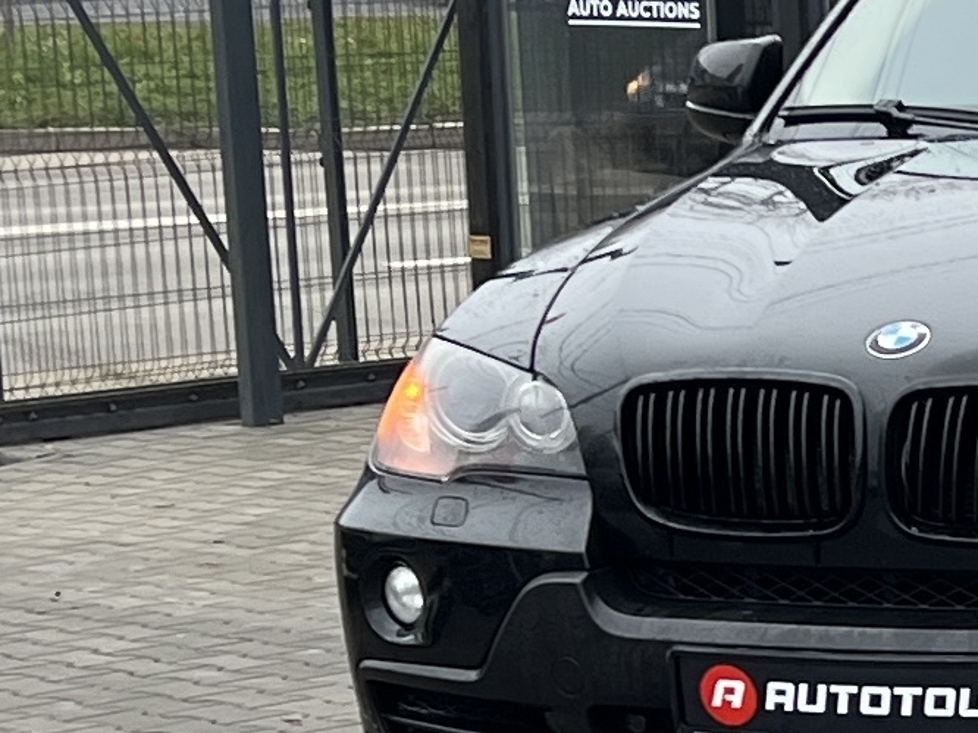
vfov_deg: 21.5
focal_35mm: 68
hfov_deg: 25.1
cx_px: 1234
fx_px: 1921
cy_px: 219
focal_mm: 5.7
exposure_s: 1/160
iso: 64
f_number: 1.5
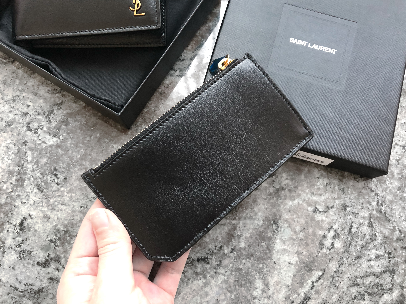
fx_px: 340
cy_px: 148
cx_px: 210
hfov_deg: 61.6
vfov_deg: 48.2
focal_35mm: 29
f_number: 1.8
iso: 100
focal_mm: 4
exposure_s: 1/9
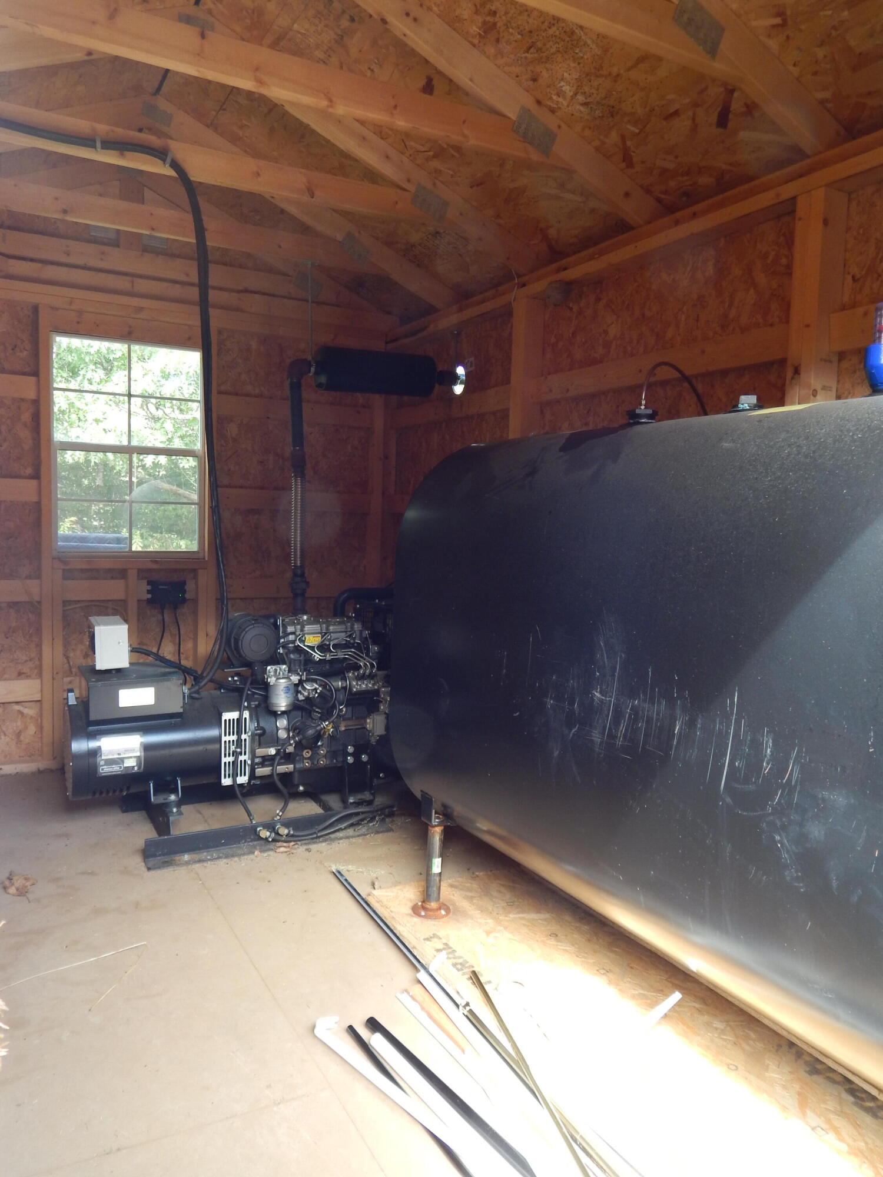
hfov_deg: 54.9
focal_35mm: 25
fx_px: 850
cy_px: 588
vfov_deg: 69.4
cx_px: 442
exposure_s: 1/50
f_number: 3.1
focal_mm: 4.5
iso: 125
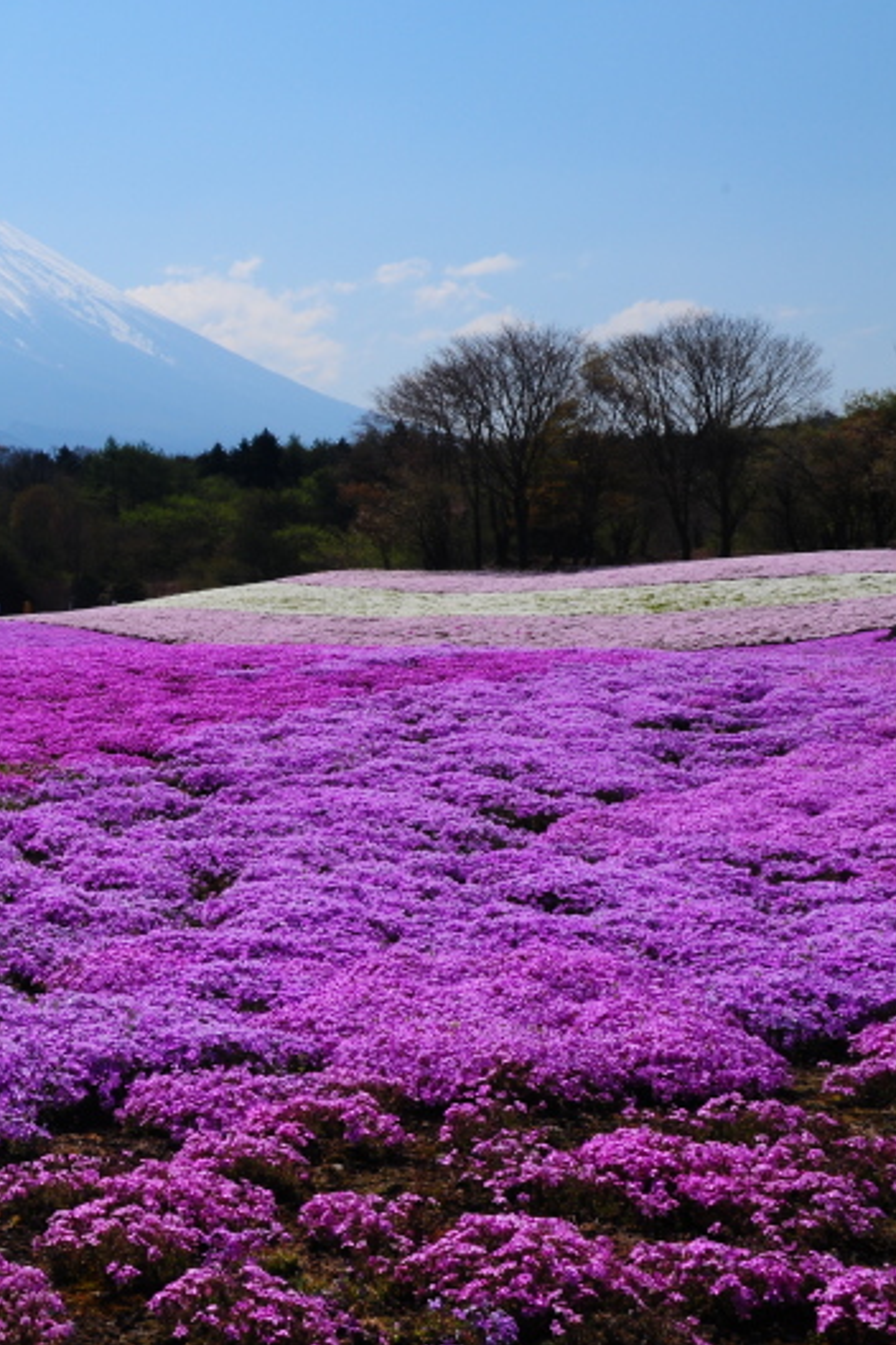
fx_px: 2202
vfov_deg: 33.9
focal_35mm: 59
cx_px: -115
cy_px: 674
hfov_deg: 21.7
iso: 200
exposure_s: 1/50
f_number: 20
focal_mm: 26
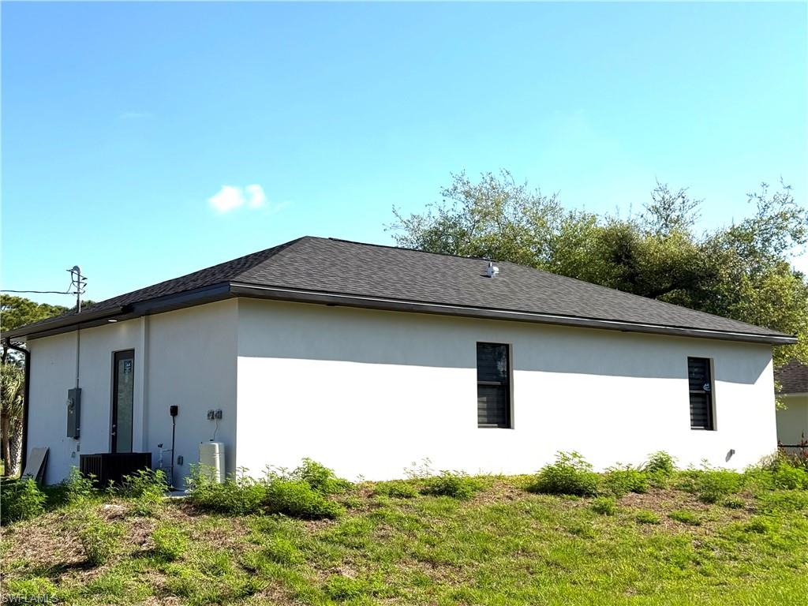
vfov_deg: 30.3
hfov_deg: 39.7
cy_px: 303
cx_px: 404
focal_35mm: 48
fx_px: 1120
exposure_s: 1/5208
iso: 64
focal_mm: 6.76
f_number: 1.78
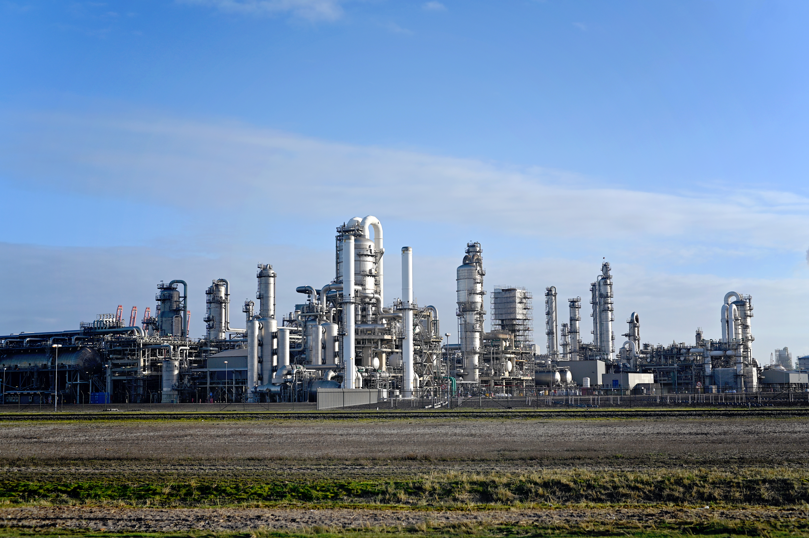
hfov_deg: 39.6
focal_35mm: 50
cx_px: 404
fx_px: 1123
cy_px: 269
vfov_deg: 27.0
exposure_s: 1/5000
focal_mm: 50
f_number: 3.5
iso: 160
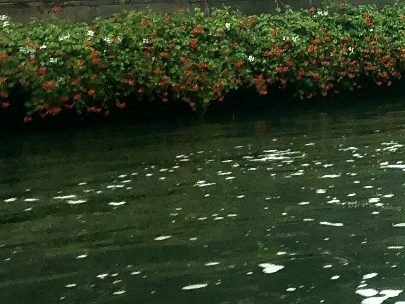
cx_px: 658
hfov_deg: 14.9
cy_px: -264
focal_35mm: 120
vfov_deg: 11.4
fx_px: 1404
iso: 20
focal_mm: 3.99
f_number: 1.8
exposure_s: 1/393
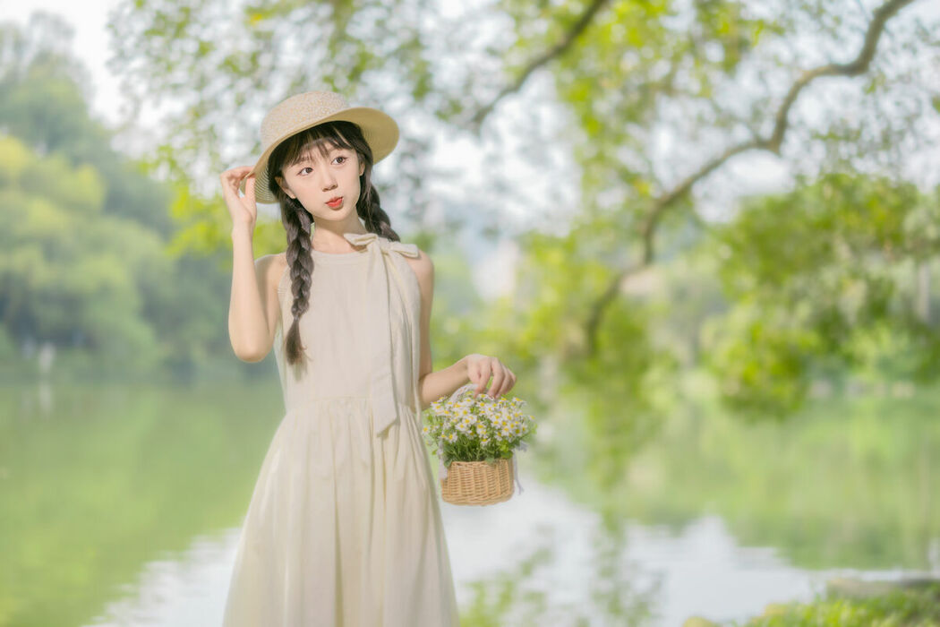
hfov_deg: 40.3
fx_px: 1279
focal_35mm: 49
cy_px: 314
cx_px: 470
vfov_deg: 27.5
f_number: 1.2
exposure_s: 1/3200
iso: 100
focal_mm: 50
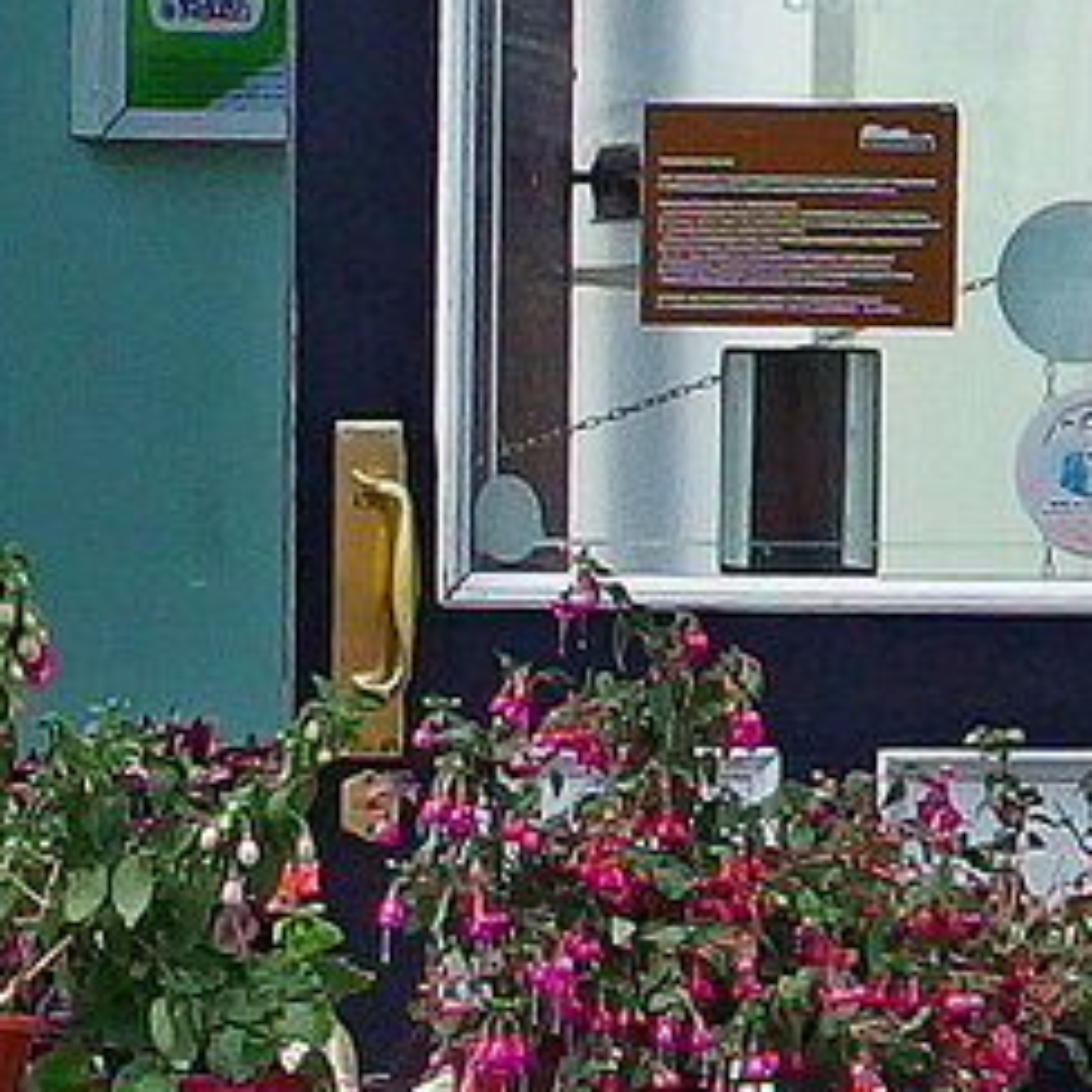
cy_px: 801
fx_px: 29302
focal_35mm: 821
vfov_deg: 2.1
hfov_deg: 2.1
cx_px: -3137
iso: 200
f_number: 4
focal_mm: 24
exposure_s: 1/500
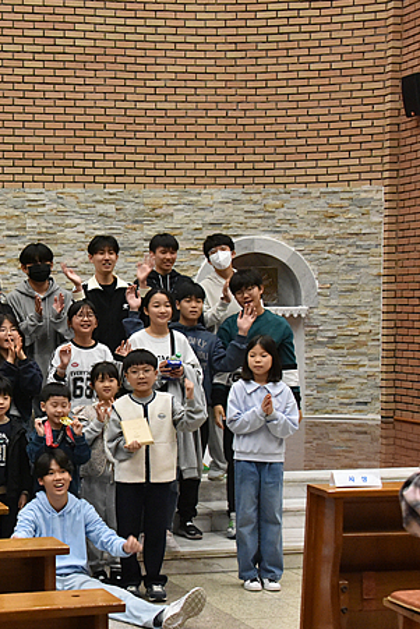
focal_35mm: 78
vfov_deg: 26.0
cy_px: 361
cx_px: 7
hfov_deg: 17.1
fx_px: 1364
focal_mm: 44
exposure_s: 1/125
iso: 5600
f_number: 5.6
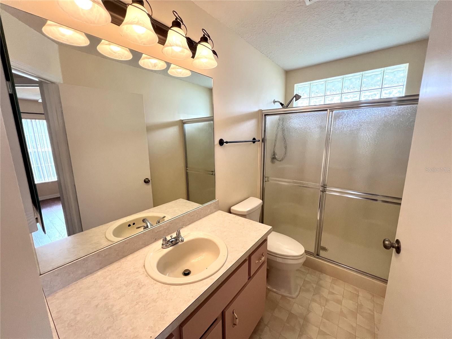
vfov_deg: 89.9
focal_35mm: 13
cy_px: 170
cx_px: 226
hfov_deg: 106.2
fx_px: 170
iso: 160
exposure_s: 1/60
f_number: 1.8
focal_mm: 1.57
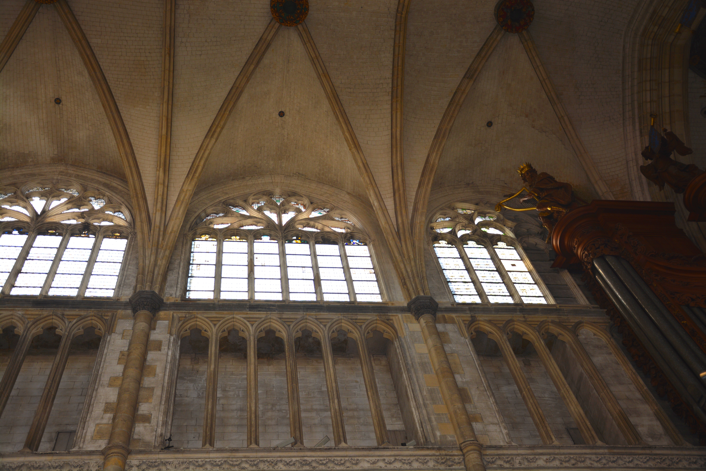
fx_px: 765
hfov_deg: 49.6
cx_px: 353
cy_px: 236
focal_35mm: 39
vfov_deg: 34.2
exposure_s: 1/200
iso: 100
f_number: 4.5
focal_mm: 26
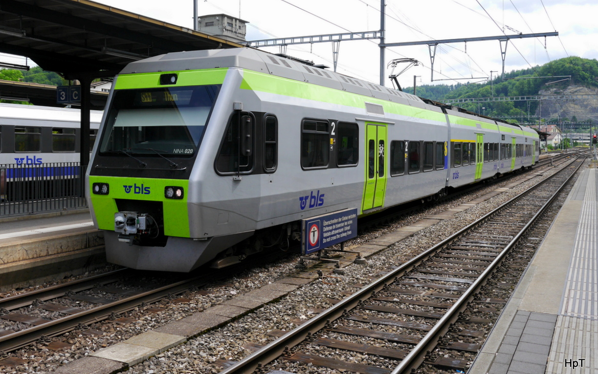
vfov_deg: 34.3
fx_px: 603
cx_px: 293
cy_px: 152
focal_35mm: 37
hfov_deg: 52.7
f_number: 6.3
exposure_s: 1/320
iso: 160
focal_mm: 17
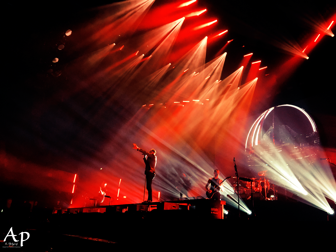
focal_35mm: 29
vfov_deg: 48.2
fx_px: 281
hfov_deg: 61.7
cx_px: 168
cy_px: 126
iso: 250
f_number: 2.2
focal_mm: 4.15
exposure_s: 1/33
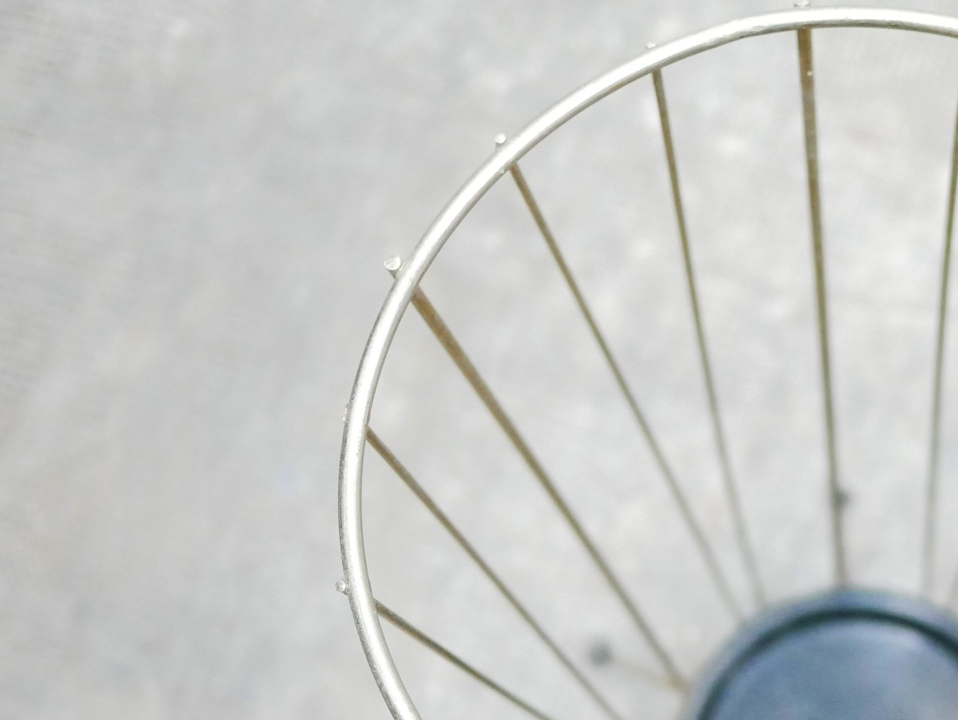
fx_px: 2270
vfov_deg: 17.9
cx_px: 847
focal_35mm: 82
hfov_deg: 23.3
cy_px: 555
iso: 3200
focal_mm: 20
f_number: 1.7
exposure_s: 1/60
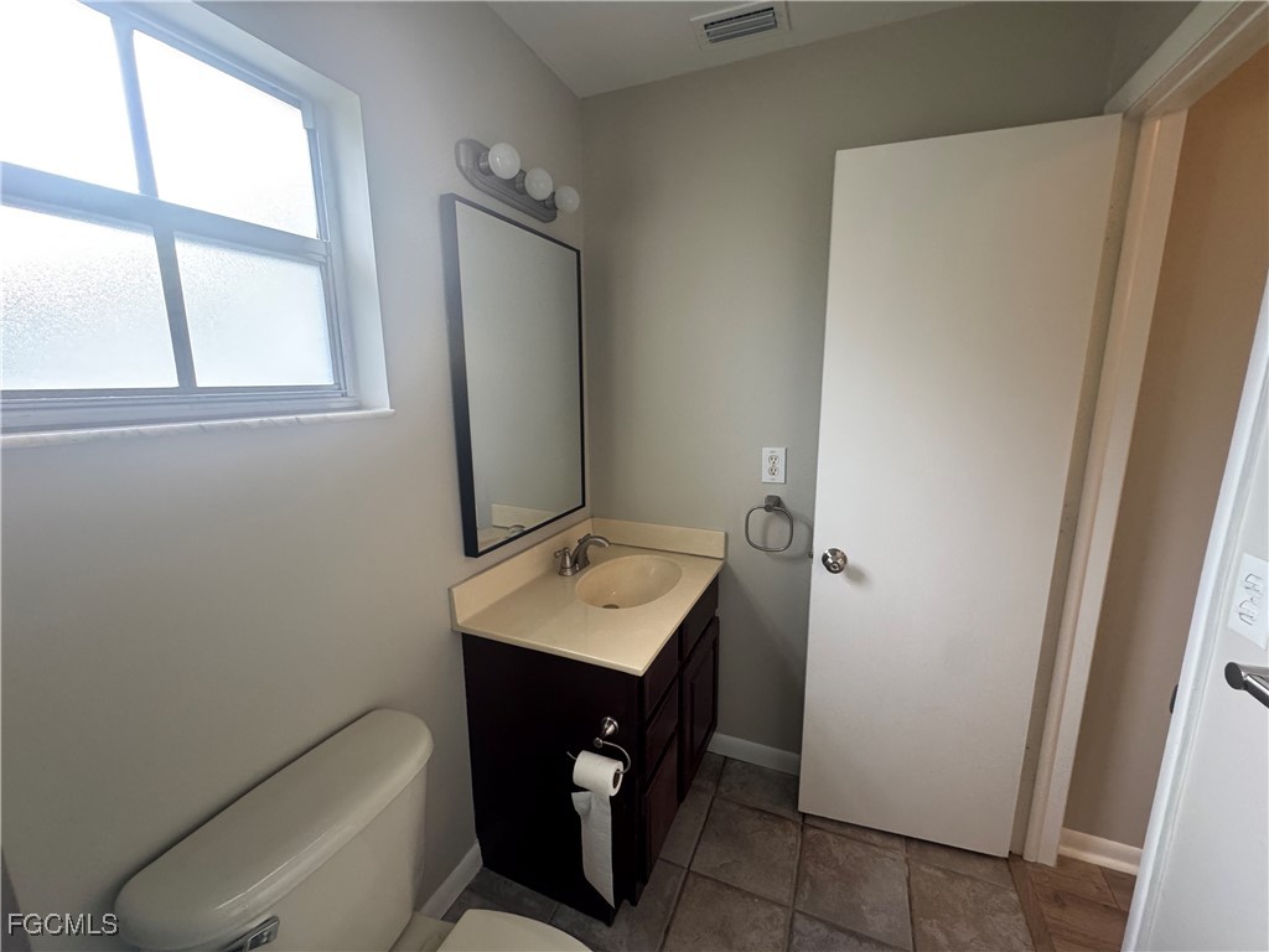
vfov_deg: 85.7
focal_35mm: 14
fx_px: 513
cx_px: 634
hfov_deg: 102.1
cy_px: 476
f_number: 2.2
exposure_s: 1/60
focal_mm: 2.22
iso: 250
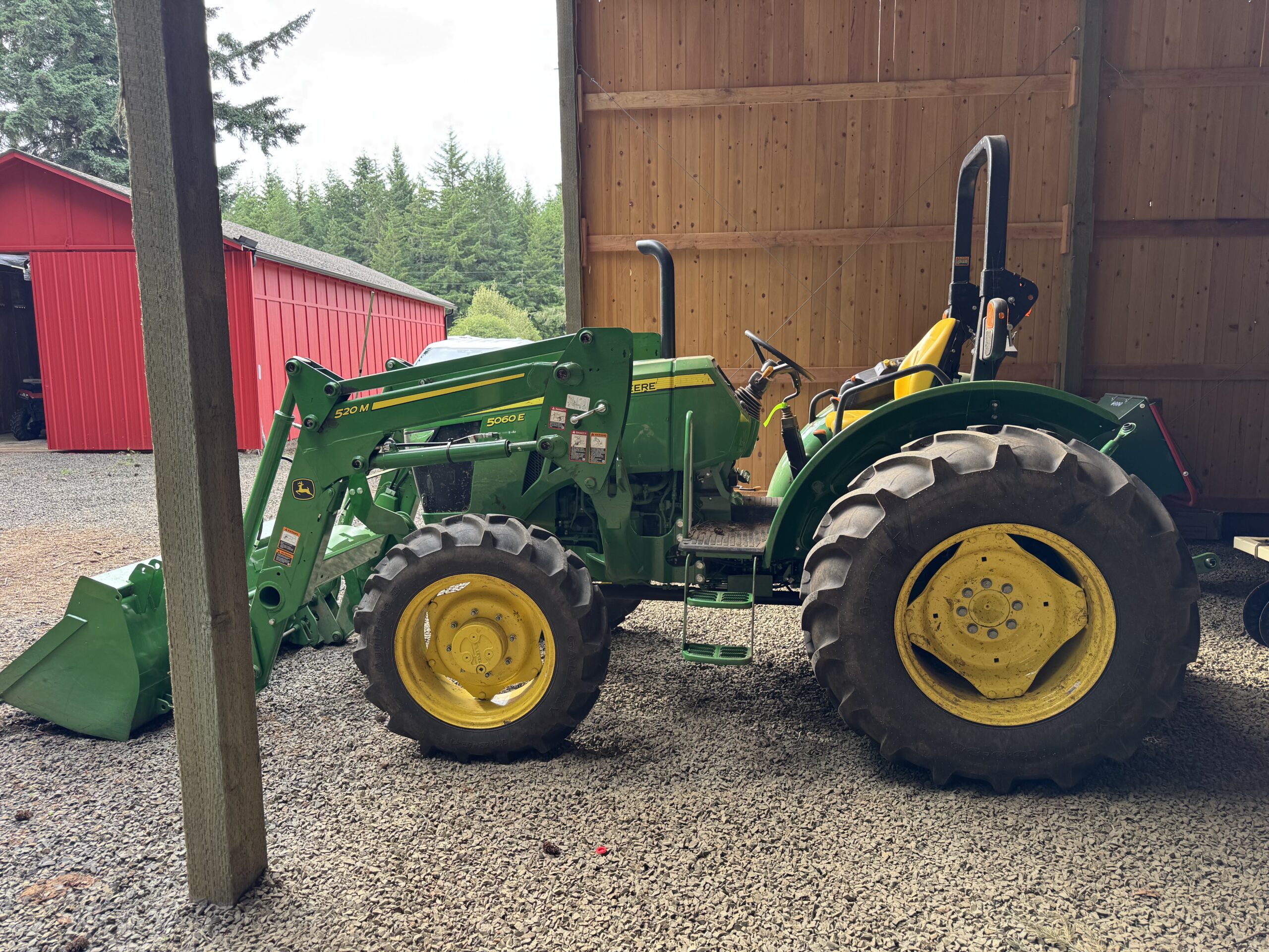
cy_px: 476
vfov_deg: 56.8
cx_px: 634
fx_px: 880
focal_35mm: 24
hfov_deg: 71.6
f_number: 1.78
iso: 80
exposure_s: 1/121
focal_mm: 6.76
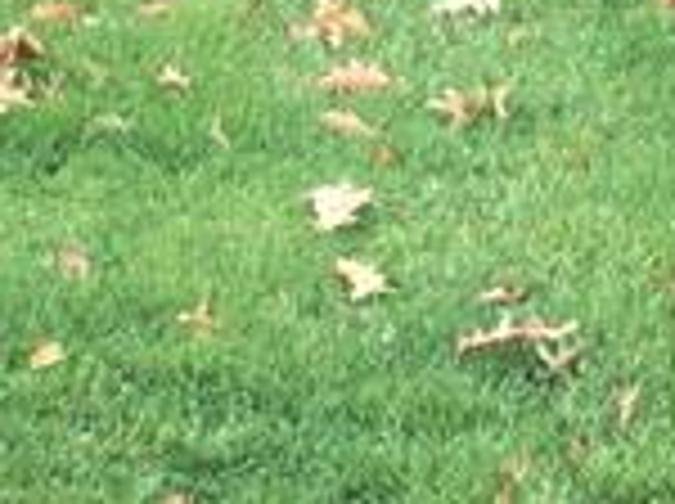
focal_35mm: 212
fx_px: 4127
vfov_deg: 6.9
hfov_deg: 9.3
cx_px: 644
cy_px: -212
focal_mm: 3.3
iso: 25
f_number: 2.4
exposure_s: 1/120
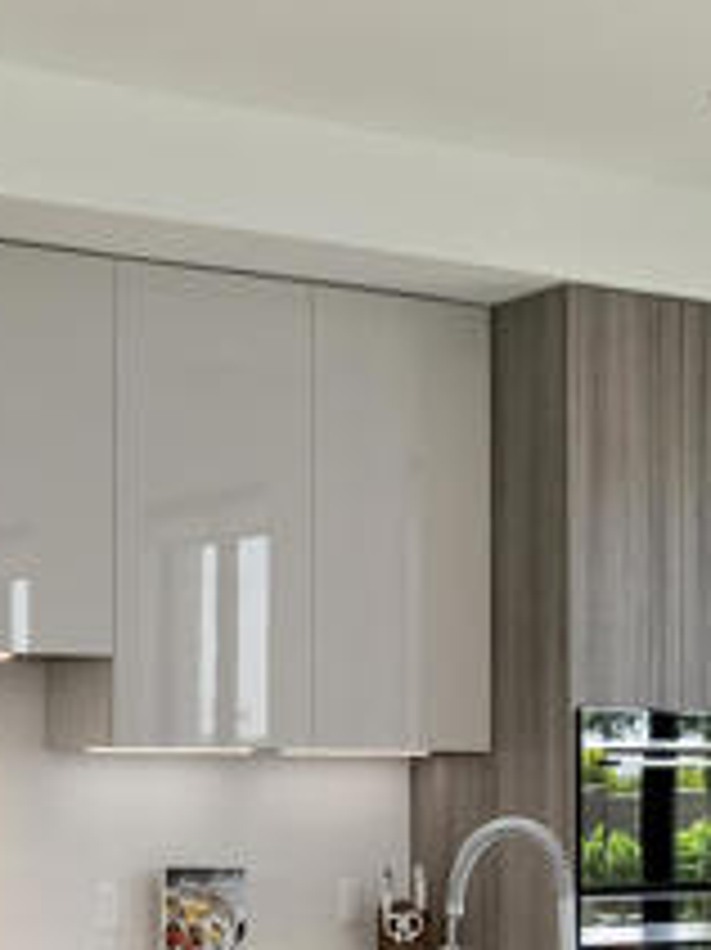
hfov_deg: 19.7
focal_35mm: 70
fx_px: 1919
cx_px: -140
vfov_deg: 27.3
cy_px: 759
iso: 400
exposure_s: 1/30
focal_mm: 10
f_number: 9
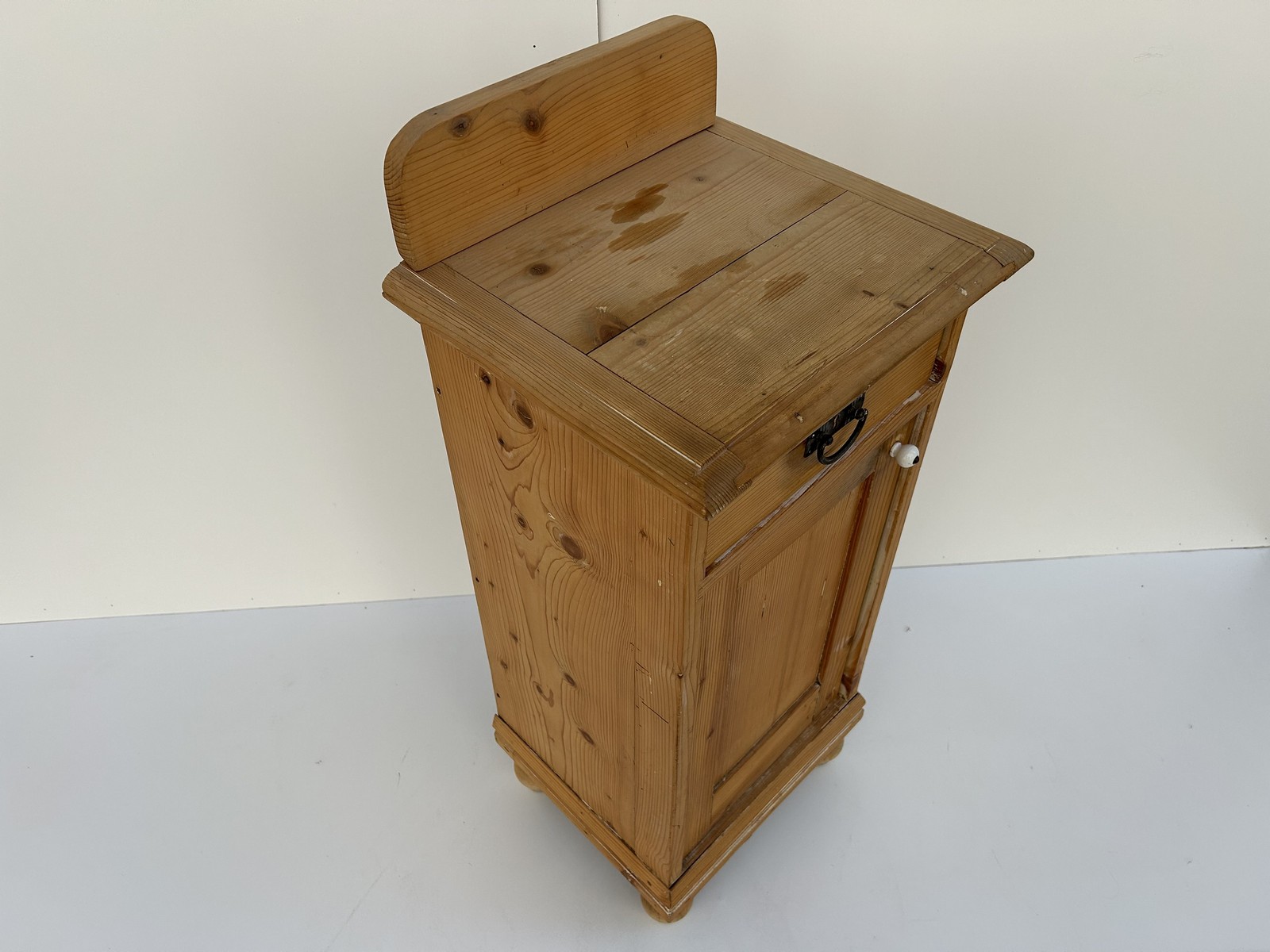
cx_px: 635
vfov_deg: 53.1
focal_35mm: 26
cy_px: 476
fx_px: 954
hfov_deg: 67.3
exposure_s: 1/2353
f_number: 1.5
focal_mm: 5.7
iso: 50
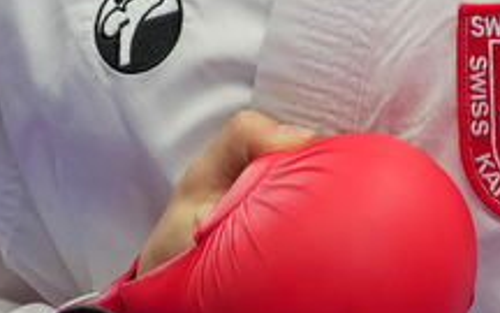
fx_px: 30905
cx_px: 370
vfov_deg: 0.6
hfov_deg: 0.9
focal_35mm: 2268
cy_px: -90
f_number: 2.8
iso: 320
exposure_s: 1/1000
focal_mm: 200
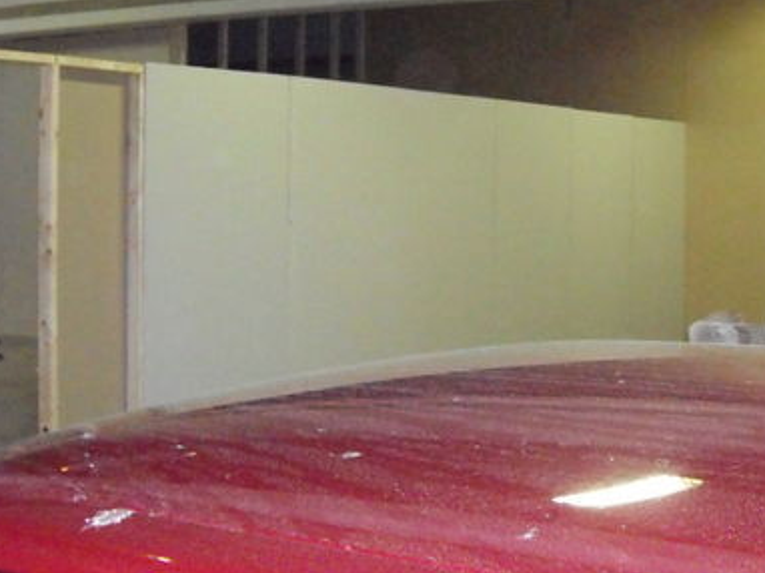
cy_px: 172
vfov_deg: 23.5
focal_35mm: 62
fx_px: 1369
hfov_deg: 31.0
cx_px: 501
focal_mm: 6.2
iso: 1600
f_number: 2.7
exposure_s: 1/60
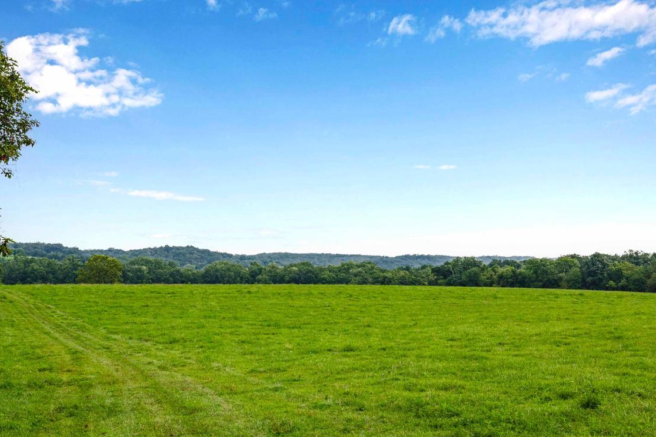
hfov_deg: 47.8
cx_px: 341
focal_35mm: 41
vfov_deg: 32.8
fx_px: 741
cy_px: 263
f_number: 14
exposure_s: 1/800
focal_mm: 31.5
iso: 1000
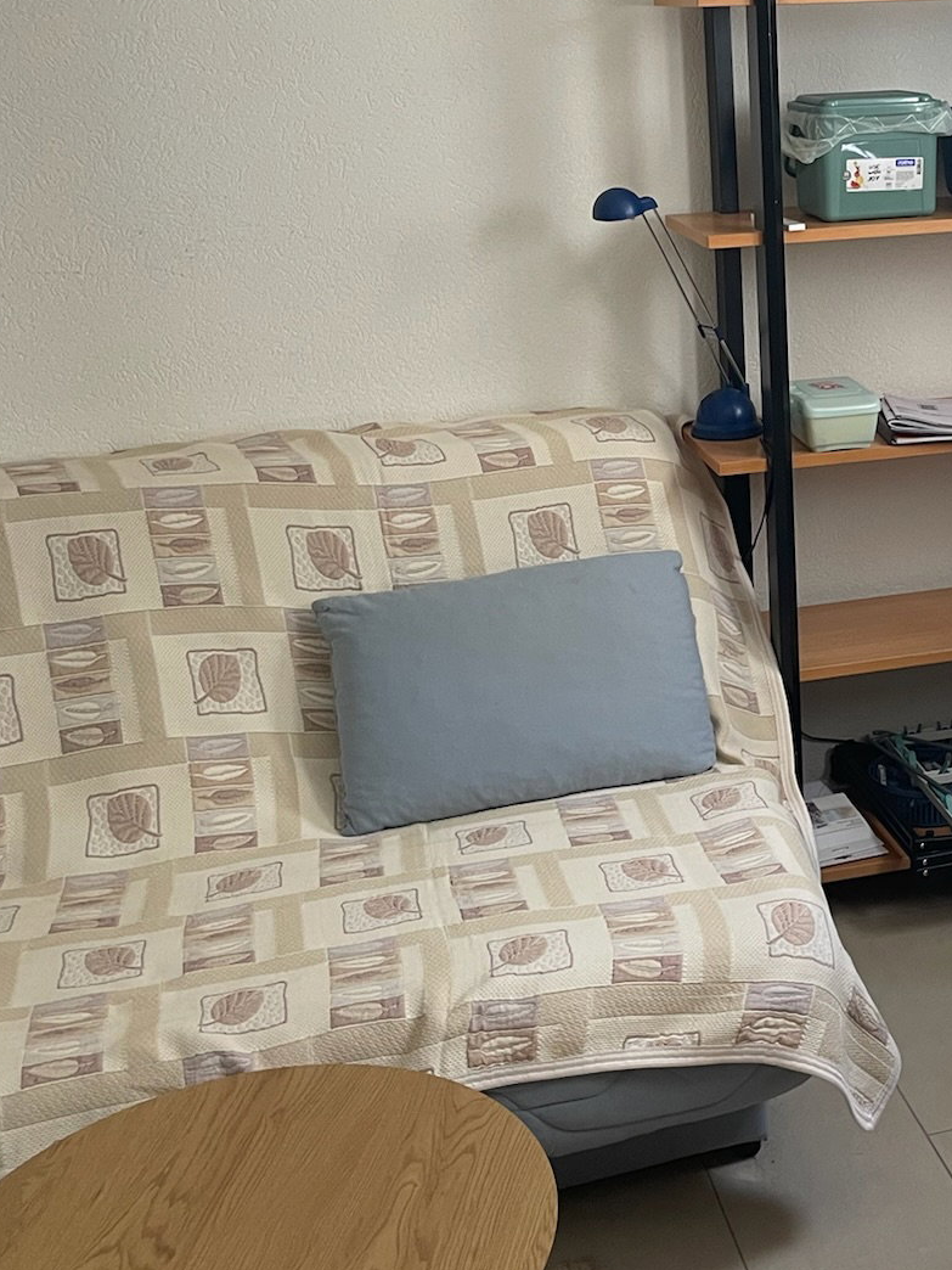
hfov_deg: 27.7
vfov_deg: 37.0
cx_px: 819
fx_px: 1870
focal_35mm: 51
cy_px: 410
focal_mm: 4.2
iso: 80
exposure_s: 1/50
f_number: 1.6
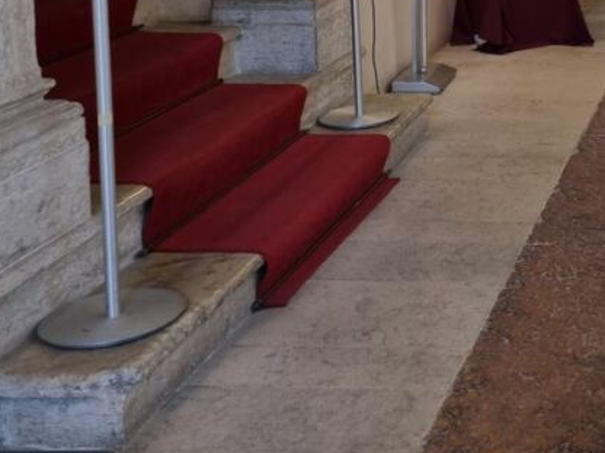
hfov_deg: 26.8
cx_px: 724
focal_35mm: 64
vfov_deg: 21.5
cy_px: -67
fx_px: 1119
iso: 160
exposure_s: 1/100
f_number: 1.8
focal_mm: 5.4
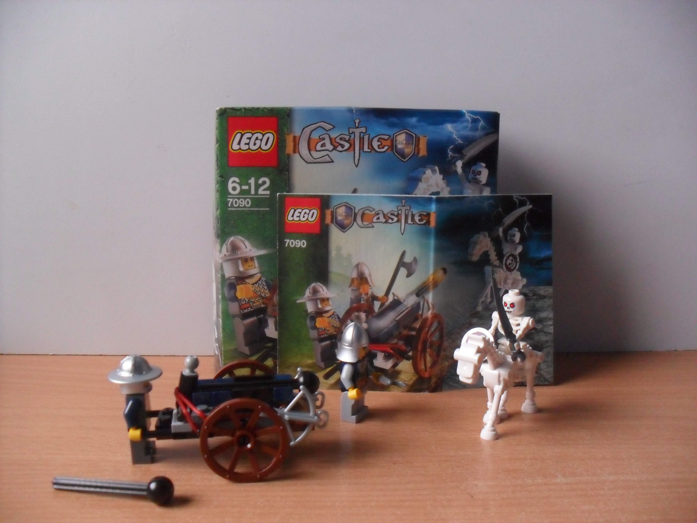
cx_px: 348
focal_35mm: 35
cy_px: 262
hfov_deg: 52.6
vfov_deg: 40.7
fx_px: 705
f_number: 3
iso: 320
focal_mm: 6.3
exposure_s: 1/15
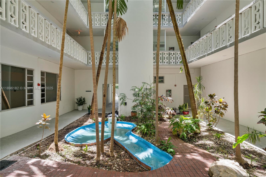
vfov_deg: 53.1
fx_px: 177
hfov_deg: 73.8
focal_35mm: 24
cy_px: 88
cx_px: 133
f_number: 8
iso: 320
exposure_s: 1/100
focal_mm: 24
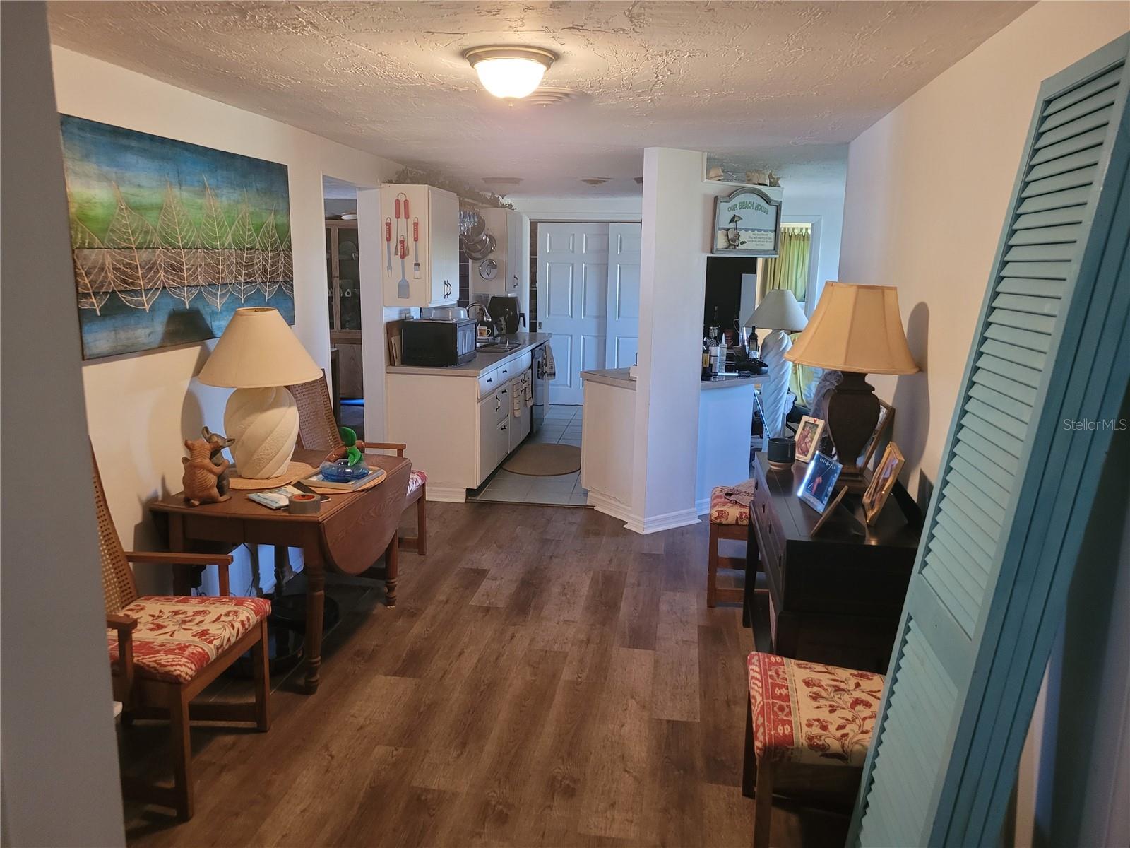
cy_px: 424
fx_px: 849
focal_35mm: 26
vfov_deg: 53.1
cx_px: 565
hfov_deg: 67.3
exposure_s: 1/40
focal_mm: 5.4
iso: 400
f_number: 1.8
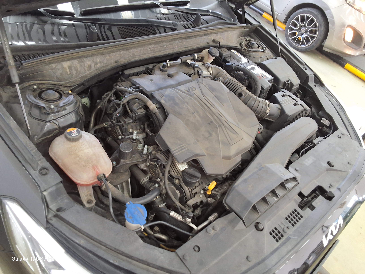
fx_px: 295
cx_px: 182
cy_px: 137
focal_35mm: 28
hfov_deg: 63.4
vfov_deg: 49.7
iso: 80
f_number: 1.9
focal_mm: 2.91
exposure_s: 1/40
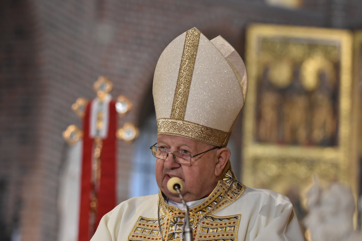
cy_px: 120
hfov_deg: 12.5
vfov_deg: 8.3
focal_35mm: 165
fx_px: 1659
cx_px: 181
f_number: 2.8
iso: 2000
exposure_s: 1/200
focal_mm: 110
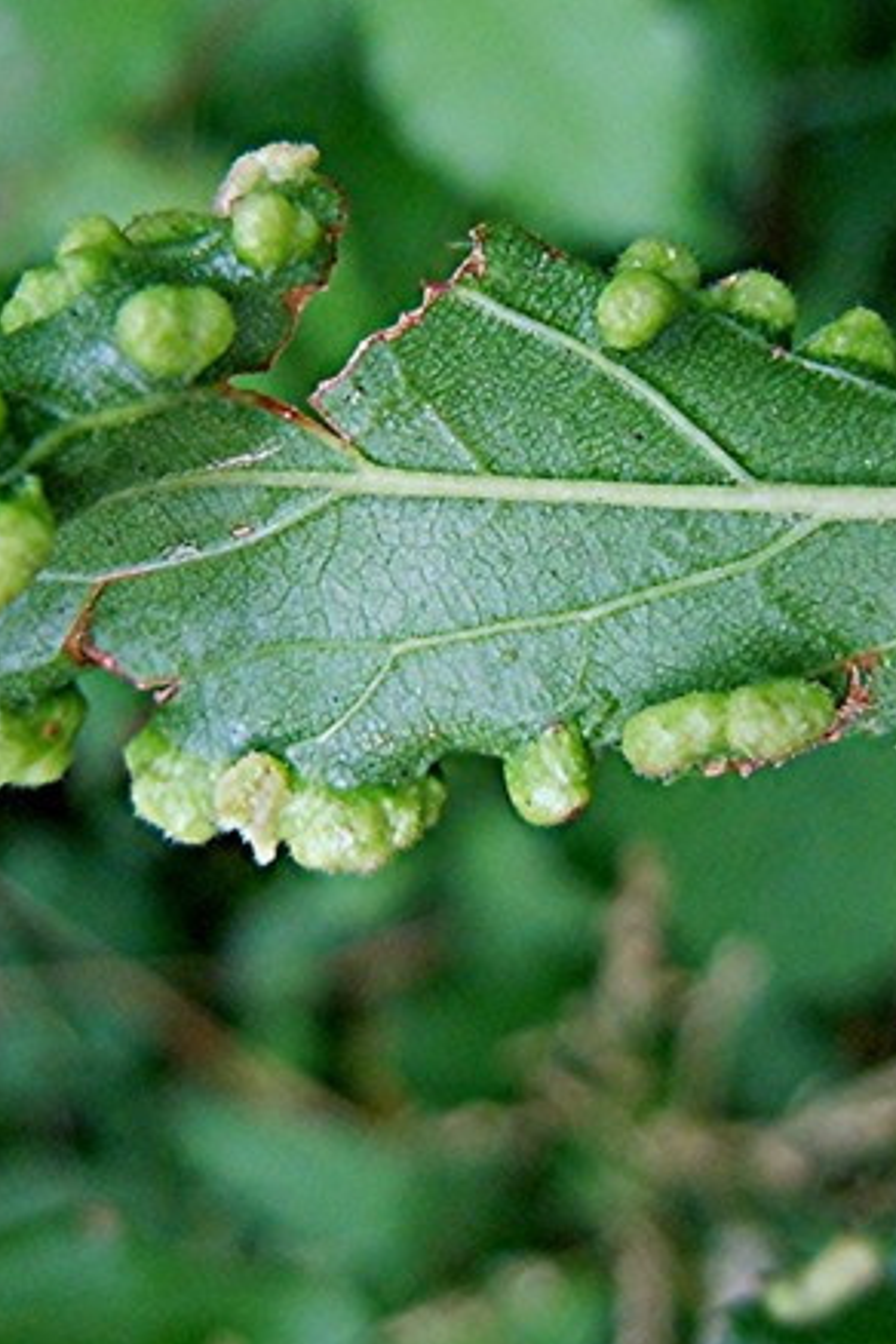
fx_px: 2128
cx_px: 476
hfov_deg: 23.8
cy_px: 476
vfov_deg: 34.8
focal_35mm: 57
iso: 400
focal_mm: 5.4
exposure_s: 1/125
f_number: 3.5
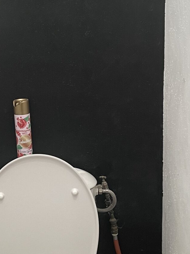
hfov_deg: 18.4
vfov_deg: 24.7
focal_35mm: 79
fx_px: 578
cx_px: 26
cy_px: 145
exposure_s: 1/50
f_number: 1.6
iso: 64
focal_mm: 4.2
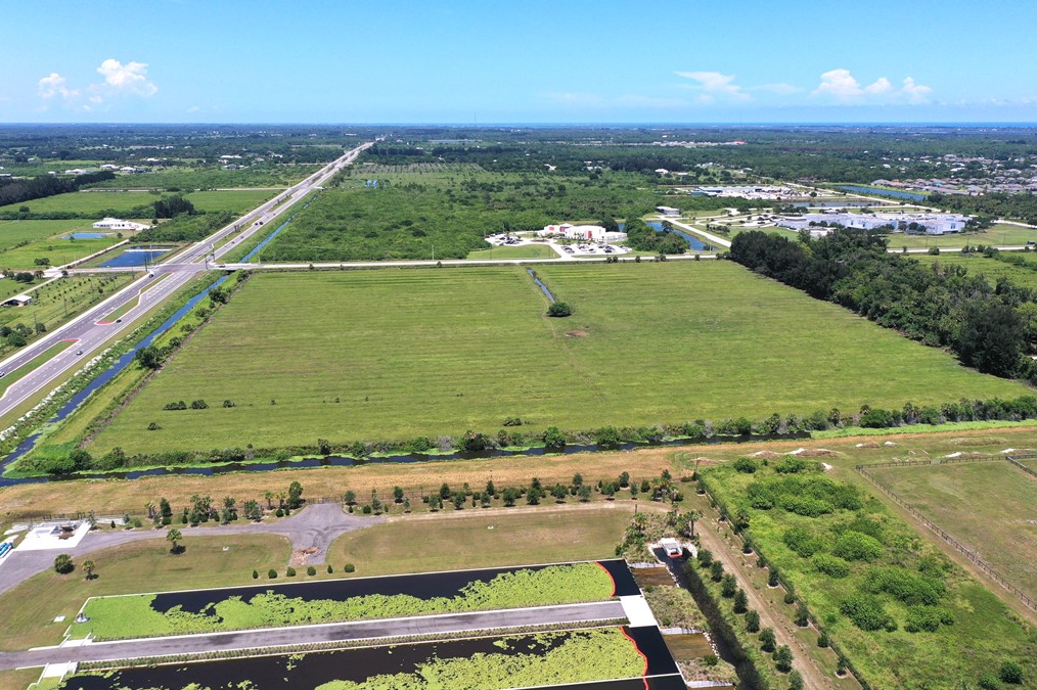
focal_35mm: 30
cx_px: 542
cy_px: 341
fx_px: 864
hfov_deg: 61.9
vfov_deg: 43.6
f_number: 4
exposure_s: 1/1250
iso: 100
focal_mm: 10.26
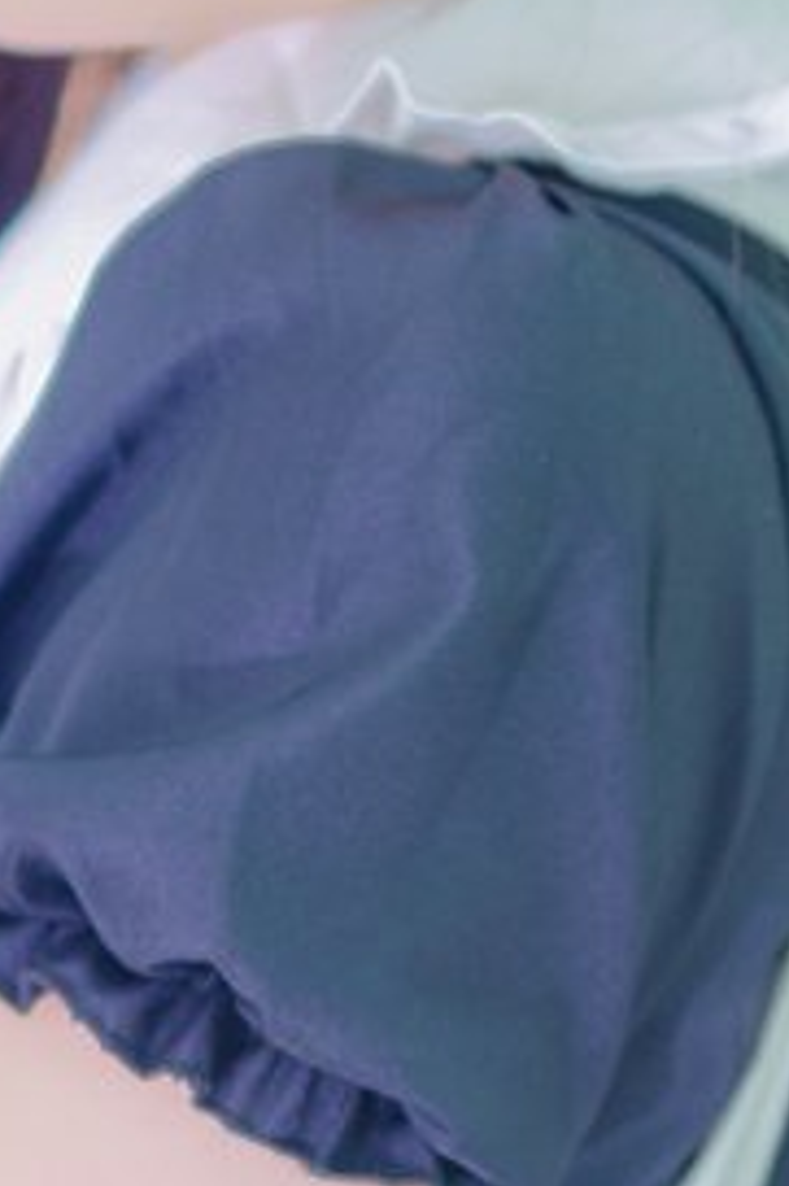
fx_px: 10895
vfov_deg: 6.2
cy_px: 1312
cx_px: 554
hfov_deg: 4.1
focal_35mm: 331
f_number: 1.4
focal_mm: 50
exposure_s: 1/400
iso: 200
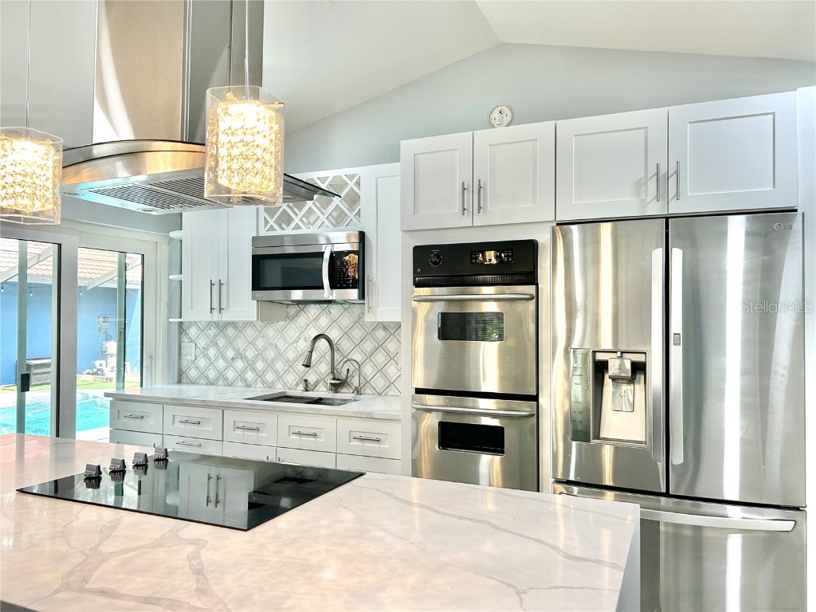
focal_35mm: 26
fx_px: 613
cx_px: 408
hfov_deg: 67.3
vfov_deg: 53.1
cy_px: 306
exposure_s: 1/120
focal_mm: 5.7
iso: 80
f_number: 1.5
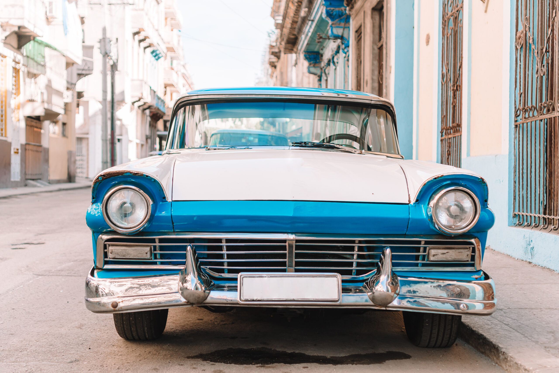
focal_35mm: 52
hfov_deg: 37.8
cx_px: 280
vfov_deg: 25.8
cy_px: 186
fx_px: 815
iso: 100
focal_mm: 35
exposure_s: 1/320
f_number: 2.8
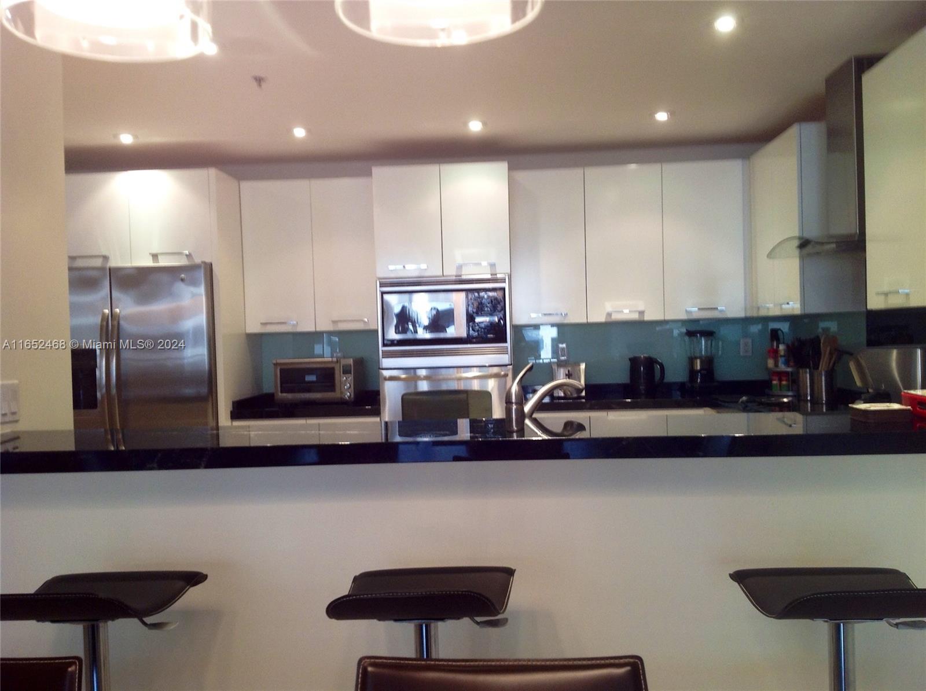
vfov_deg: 40.6
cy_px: 346
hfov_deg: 52.7
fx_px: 935
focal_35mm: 35
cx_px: 463
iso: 80
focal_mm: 4.28
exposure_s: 1/20
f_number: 2.4
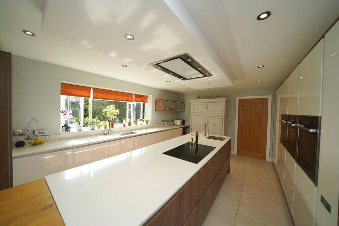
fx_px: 113
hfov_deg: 112.6
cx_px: 170
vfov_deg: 90.0
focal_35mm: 12
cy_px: 113
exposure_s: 1/160
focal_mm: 12
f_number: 4
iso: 160
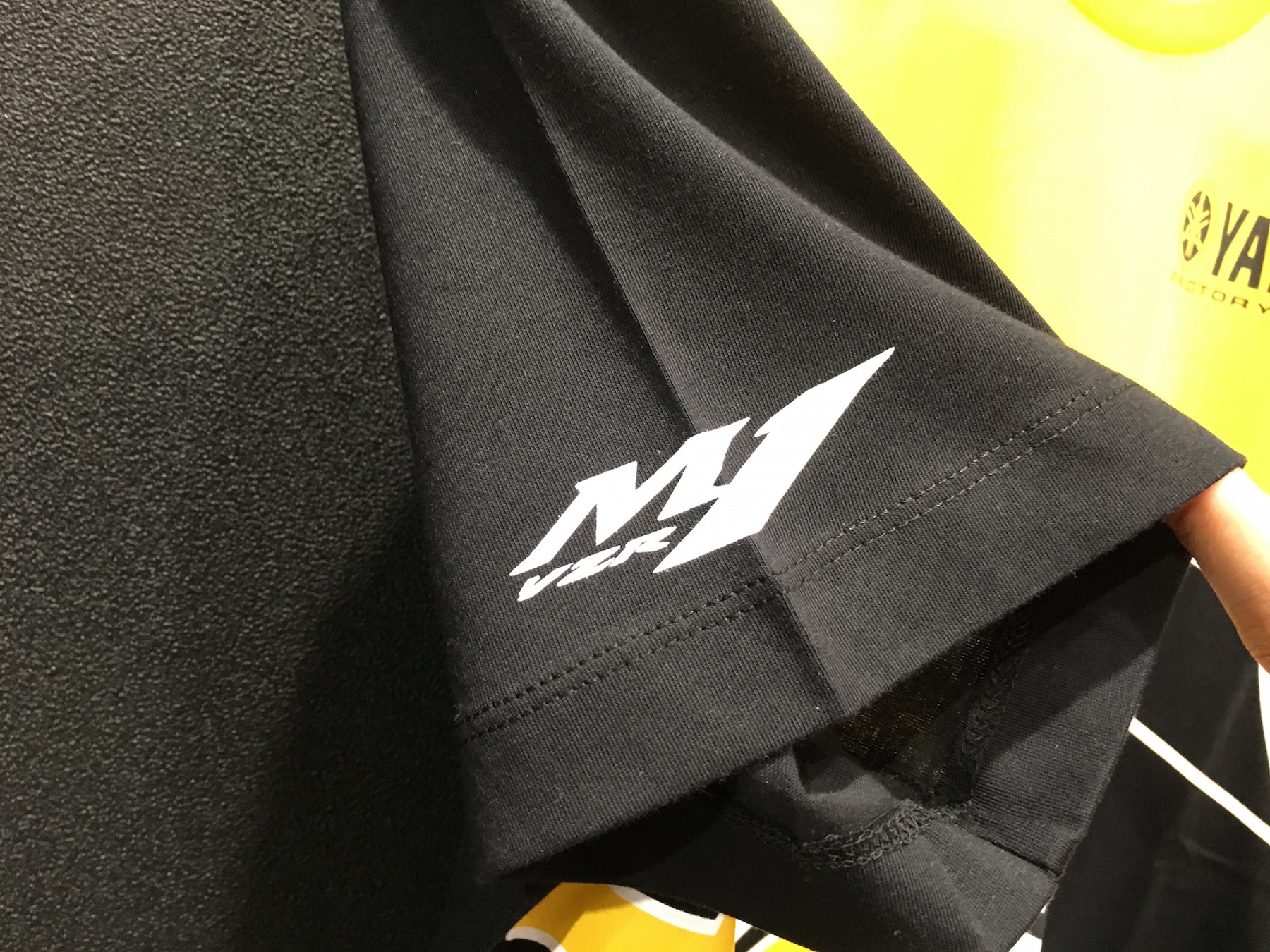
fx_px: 1064
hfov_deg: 61.7
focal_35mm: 29
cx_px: 635
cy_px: 476
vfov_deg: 48.2
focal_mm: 4.15
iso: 200
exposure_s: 1/15
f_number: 2.2
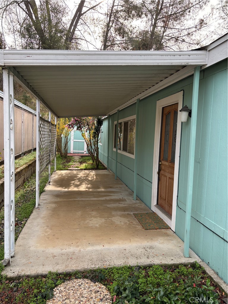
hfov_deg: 53.1
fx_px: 228
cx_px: 114
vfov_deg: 67.3
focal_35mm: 26
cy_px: 152
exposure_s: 1/517
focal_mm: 5.96
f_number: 1.6
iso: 50
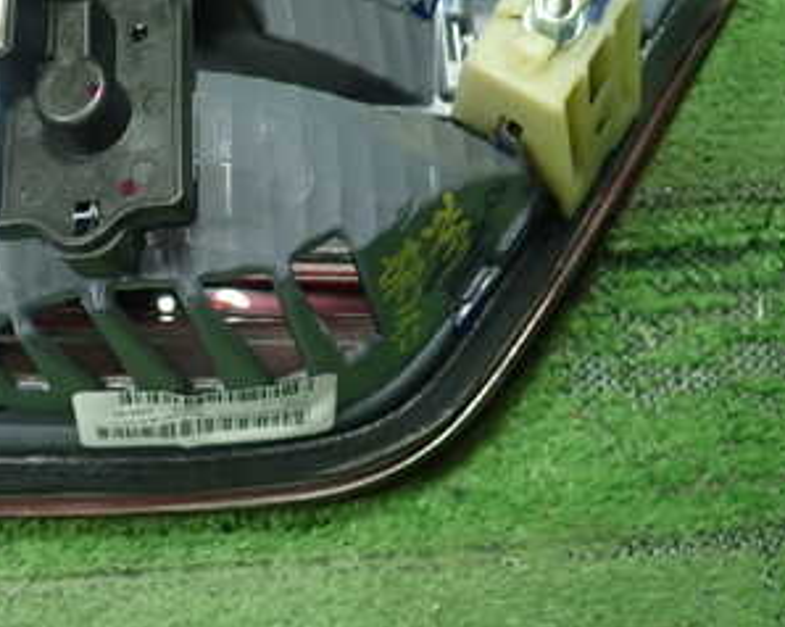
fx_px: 1370
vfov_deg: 25.4
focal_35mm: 59
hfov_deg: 30.7
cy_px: 148
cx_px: 95
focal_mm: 5.5
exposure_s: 1/125
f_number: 2.3
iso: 400
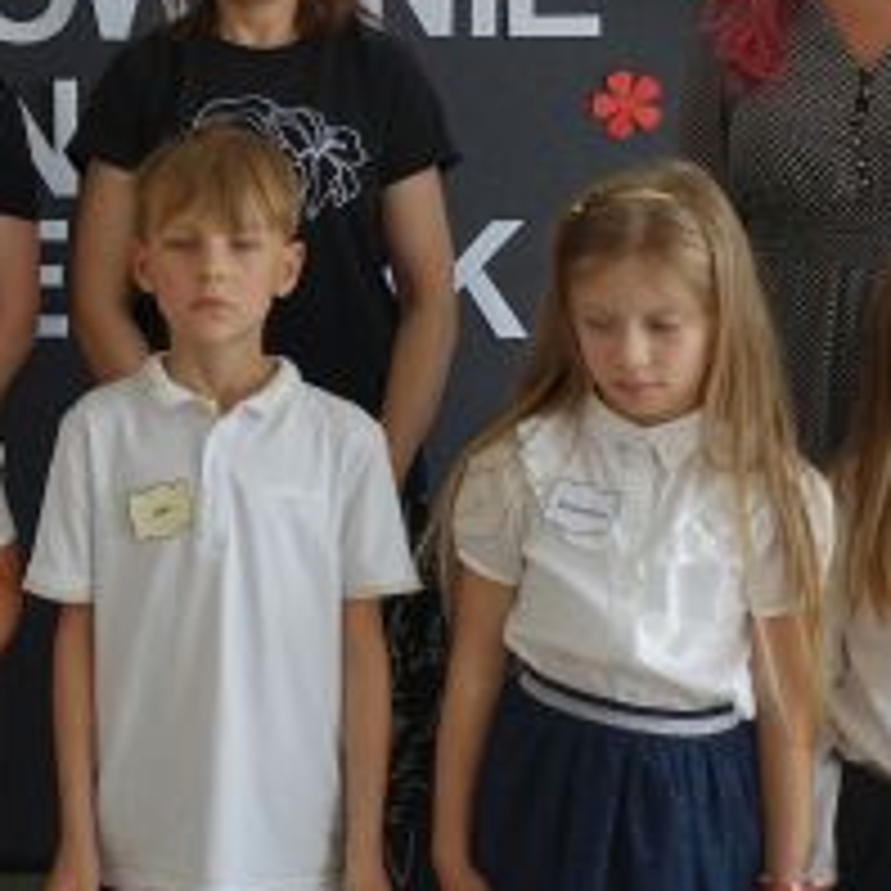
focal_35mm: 66
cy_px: 173
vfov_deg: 25.6
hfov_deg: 25.4
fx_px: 1922
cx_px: 104
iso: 125
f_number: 2.8
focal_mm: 8.8
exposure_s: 1/100
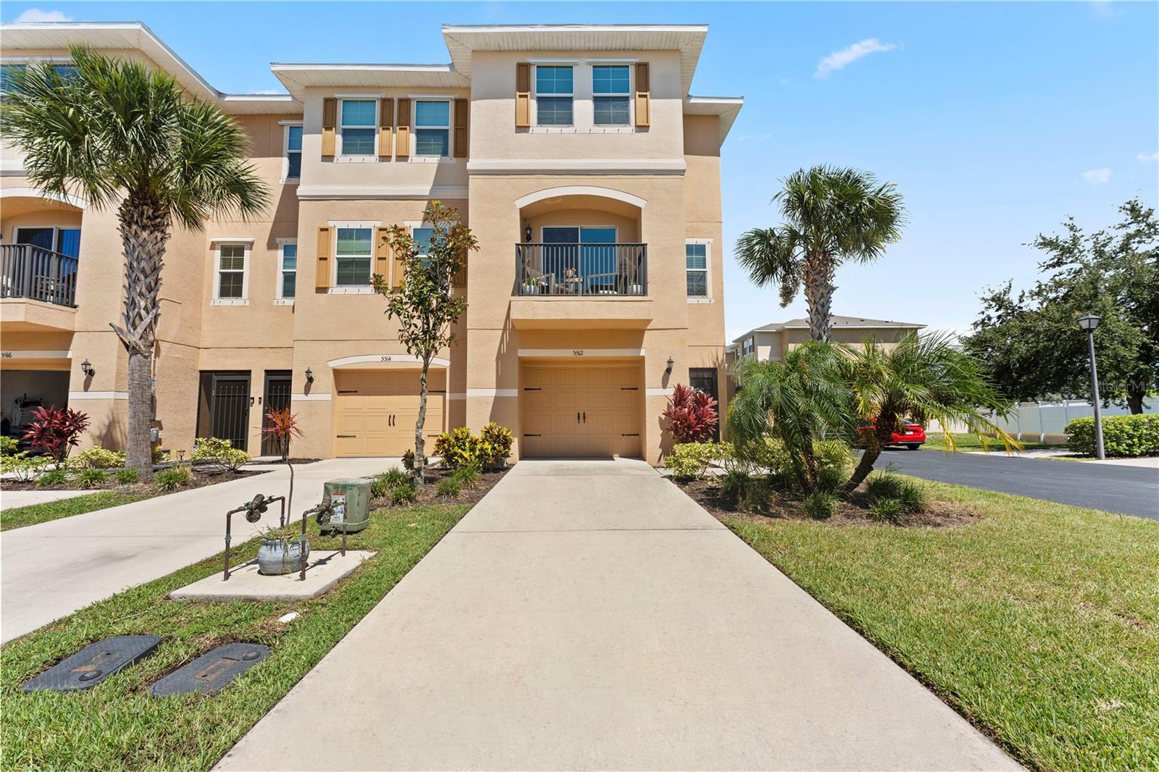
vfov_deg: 81.2
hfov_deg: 104.3
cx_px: 580
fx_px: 451
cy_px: 386
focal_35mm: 14
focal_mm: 14
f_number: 5.6
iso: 640
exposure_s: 1/200
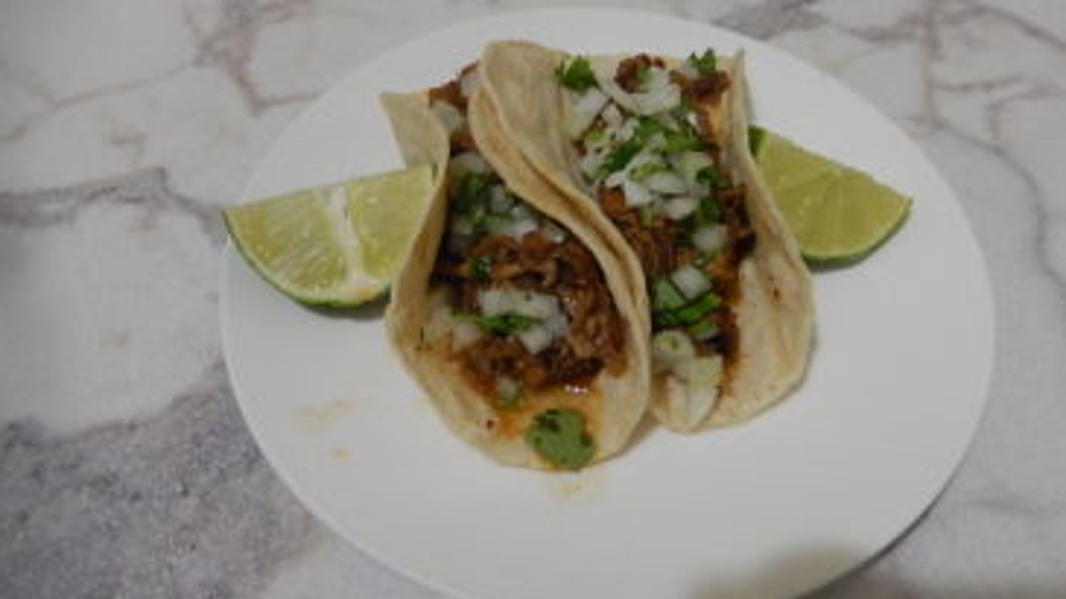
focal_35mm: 28
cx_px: 533
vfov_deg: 41.3
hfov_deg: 67.9
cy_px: 248
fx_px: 791
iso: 400
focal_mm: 4.5
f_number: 3.4
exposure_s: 1/8
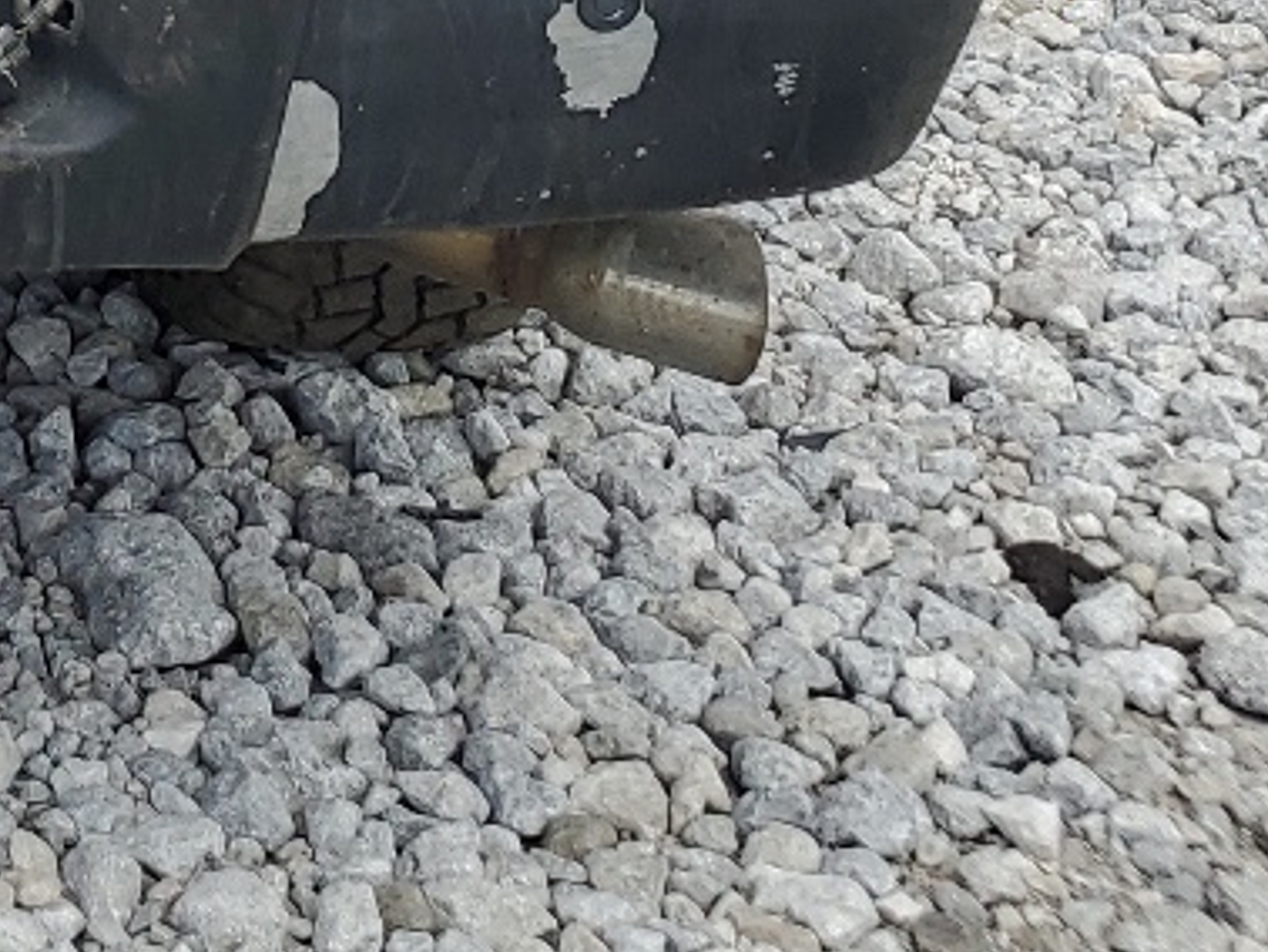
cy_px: -536
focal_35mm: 110
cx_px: -584
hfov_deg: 16.4
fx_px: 4032
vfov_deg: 12.7
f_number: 1.5
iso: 50
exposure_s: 1/2000
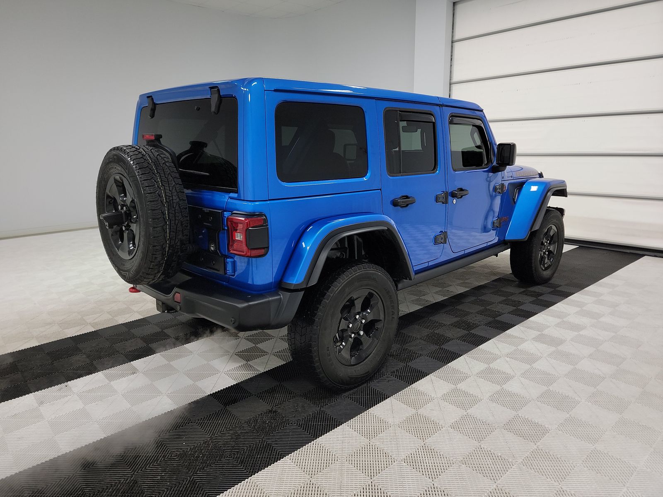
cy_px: 248
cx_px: 332
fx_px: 460
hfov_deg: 71.6
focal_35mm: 24
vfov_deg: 56.8
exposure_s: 1/119
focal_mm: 6.7
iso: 94
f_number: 1.8
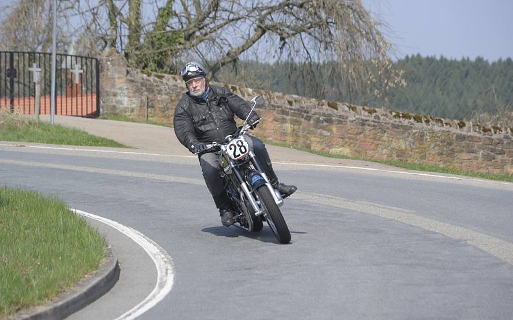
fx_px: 2796
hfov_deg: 10.5
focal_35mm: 200
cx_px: 258
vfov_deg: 6.6
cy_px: 150
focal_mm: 195
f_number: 10
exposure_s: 1/320
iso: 200
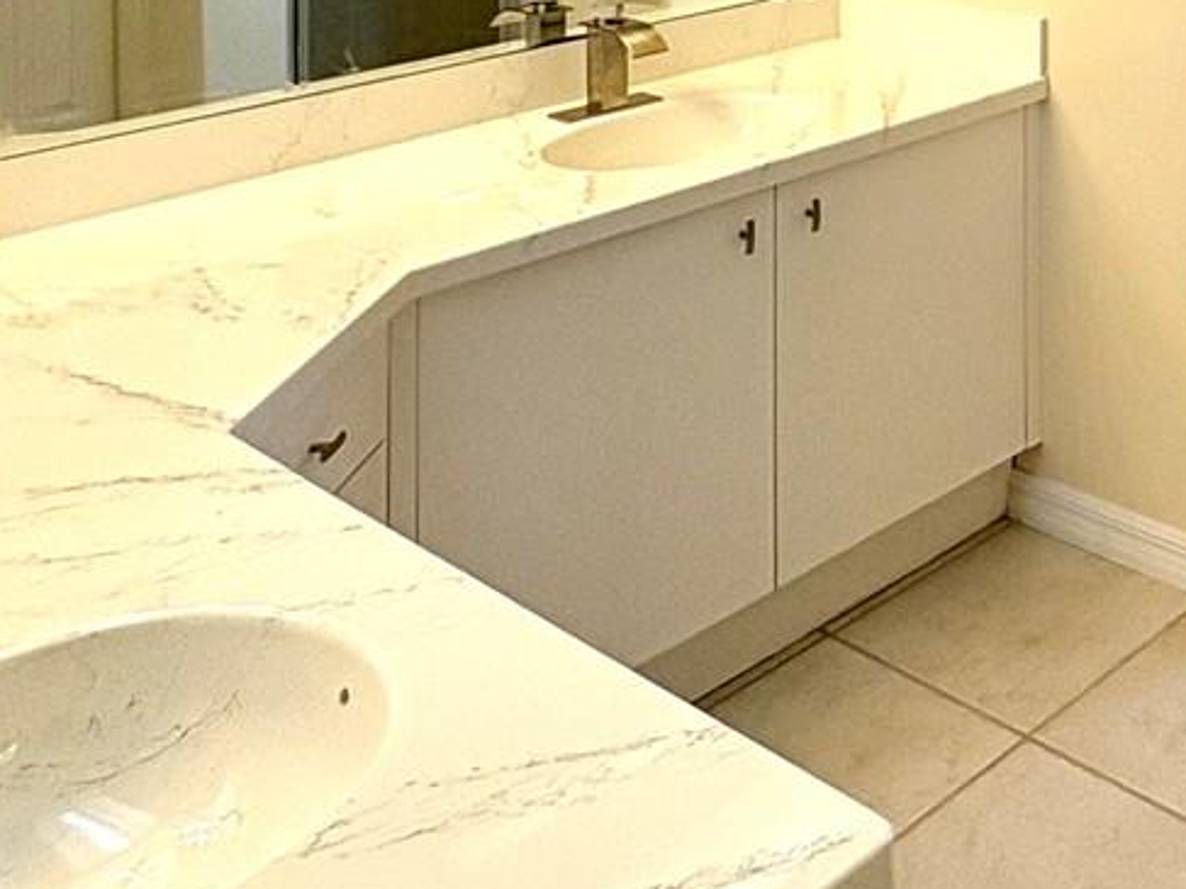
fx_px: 1576
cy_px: -343
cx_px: 1454
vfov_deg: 25.7
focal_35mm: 46
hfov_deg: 33.0
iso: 64
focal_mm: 2.22
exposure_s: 1/148
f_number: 2.2
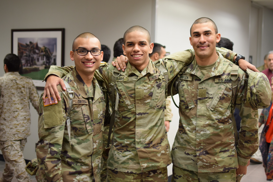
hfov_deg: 37.8
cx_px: 136
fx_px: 398
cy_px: 91
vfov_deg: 25.8
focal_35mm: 52
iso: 800
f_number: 1.8
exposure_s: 1/160
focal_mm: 35
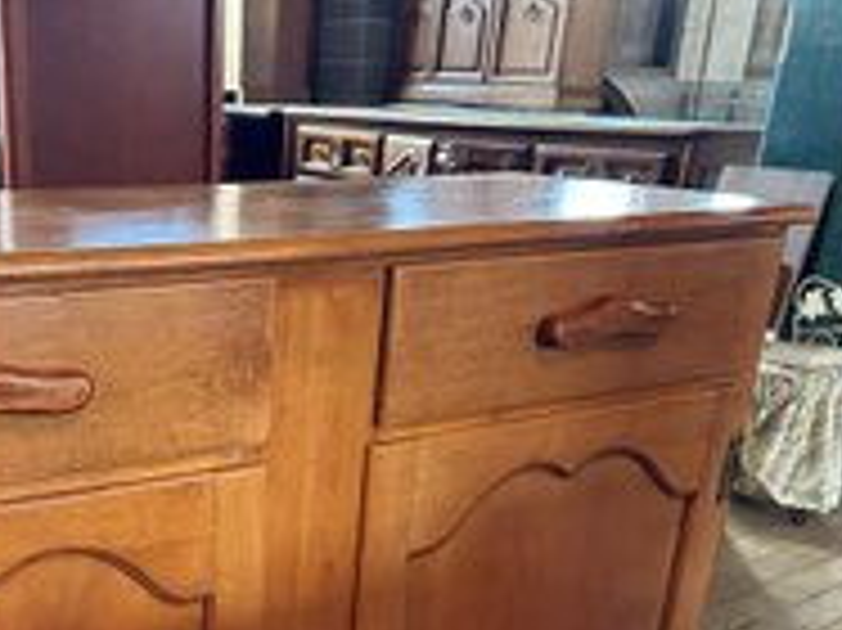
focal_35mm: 44
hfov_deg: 41.6
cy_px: 569
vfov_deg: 31.3
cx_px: 205
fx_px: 1070
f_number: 1.78
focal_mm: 6.86
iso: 800
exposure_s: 1/60
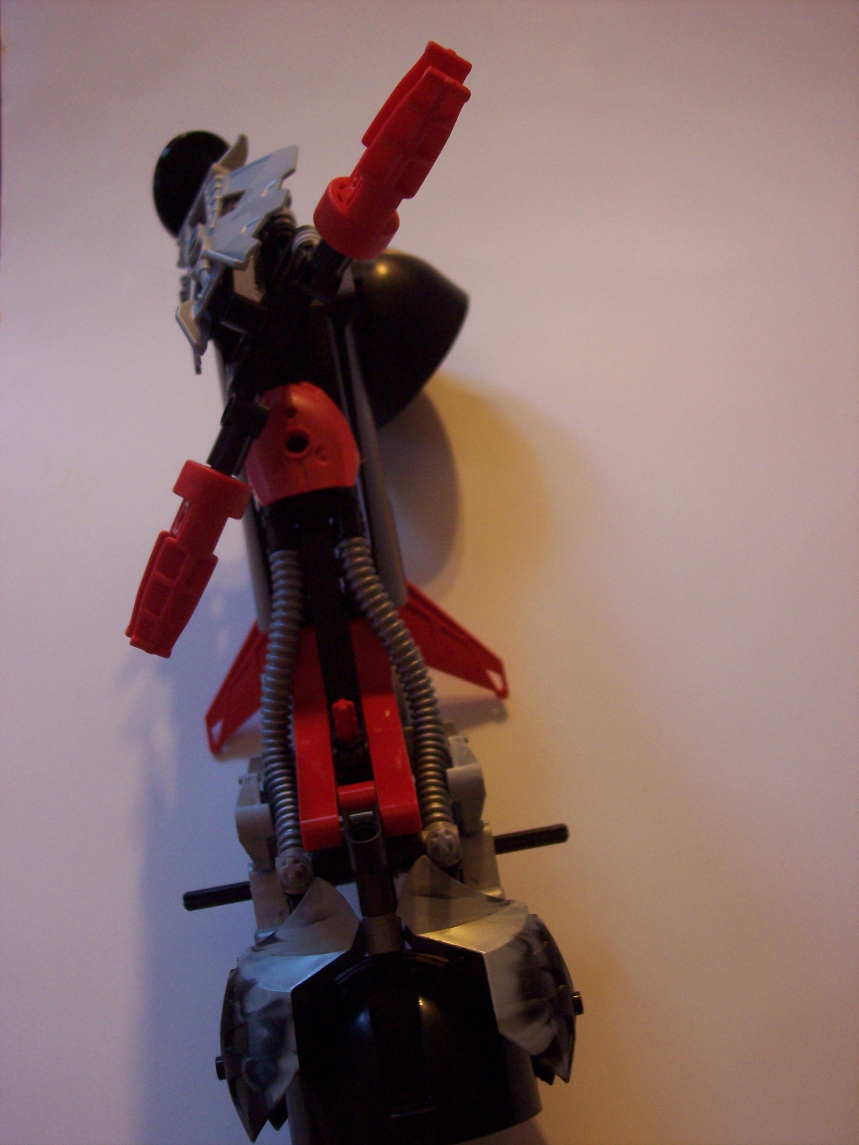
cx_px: 430
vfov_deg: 47.9
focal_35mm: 39
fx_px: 1290
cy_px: 572
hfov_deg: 36.8
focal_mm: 8
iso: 200
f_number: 3.4
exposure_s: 1/15
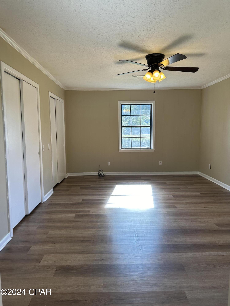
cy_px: 153
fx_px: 213
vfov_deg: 71.6
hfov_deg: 56.8
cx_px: 115
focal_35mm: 24
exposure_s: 1/158
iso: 80
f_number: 1.78
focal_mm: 6.86
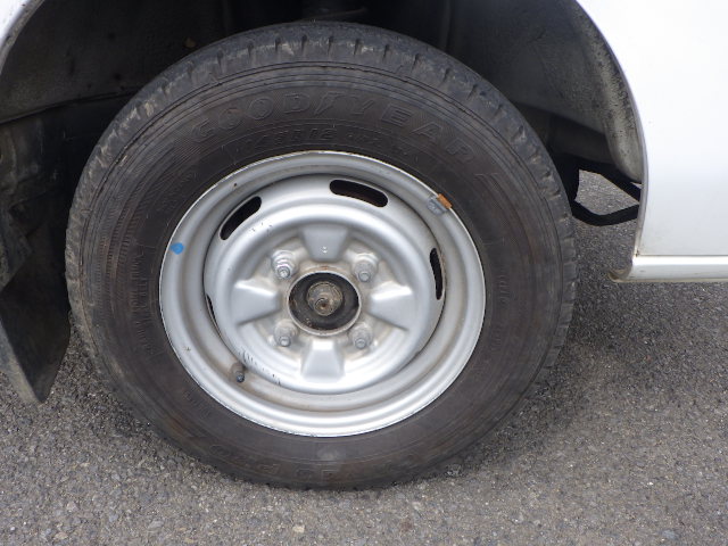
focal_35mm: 28
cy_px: 273
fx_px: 589
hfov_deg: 63.4
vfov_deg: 49.7
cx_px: 364
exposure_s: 1/250
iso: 125
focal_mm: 5
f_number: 4.2
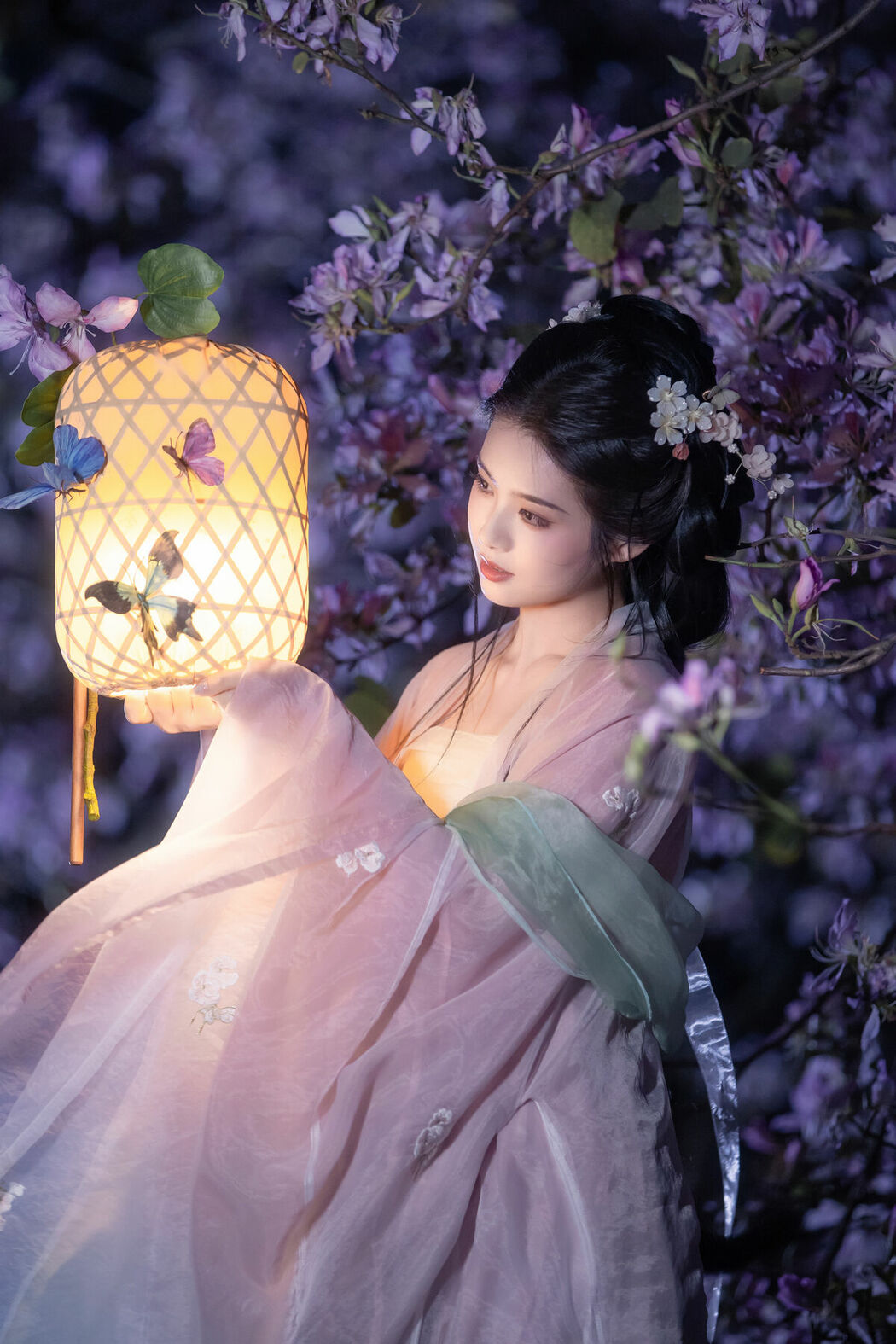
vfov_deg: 12.1
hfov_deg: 8.1
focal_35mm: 170
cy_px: 672
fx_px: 6346
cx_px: 448
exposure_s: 1/250
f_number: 2.8
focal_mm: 170
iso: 2500
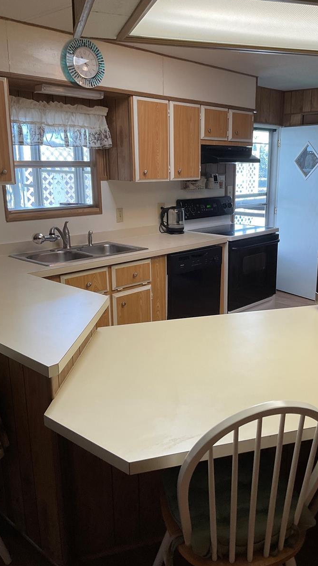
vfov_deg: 61.0
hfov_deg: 36.5
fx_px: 480
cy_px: 281
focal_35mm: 32
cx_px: 195
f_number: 1.8
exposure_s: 1/60
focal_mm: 3
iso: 40
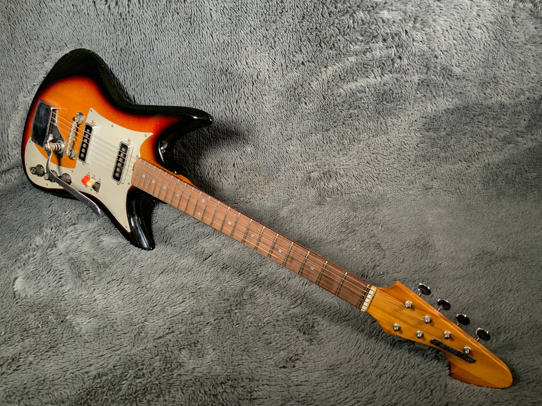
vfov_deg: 48.2
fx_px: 454
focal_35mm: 29
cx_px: 271
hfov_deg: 61.7
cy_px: 203
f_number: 1.8
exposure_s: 1/104
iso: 50
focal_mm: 3
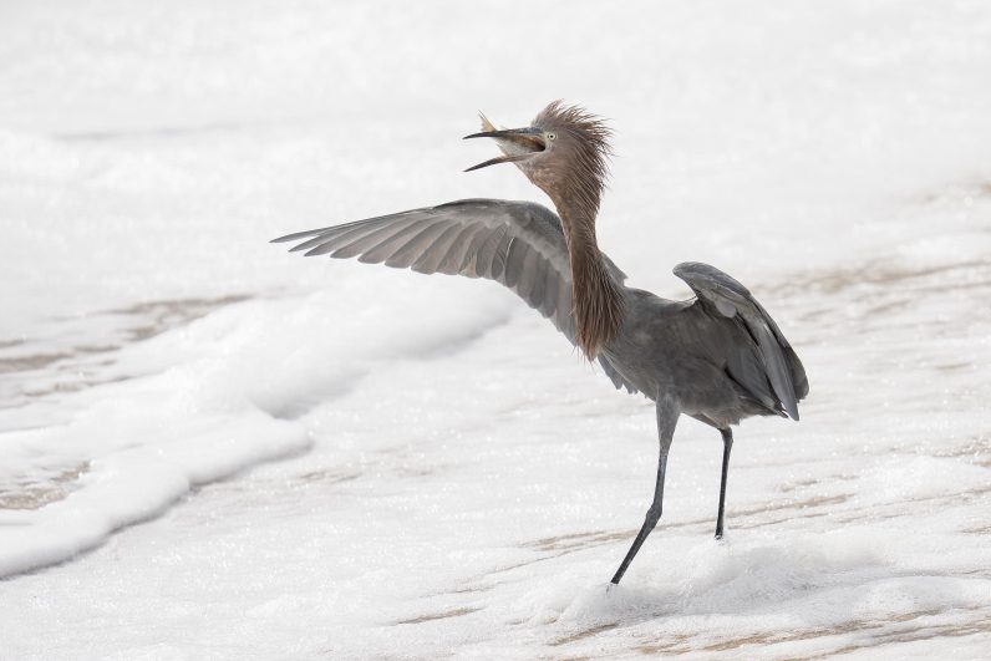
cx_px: 496
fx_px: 12086
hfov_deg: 4.7
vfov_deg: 3.1
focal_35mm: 439
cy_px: 330
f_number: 6.3
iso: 1250
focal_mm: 437
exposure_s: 1/4000
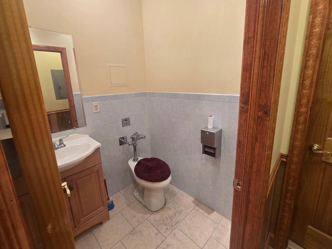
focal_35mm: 14
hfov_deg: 102.0
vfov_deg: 85.6
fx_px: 134
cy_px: 116
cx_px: 173
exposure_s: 1/60
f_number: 2.2
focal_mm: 2.2
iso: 160
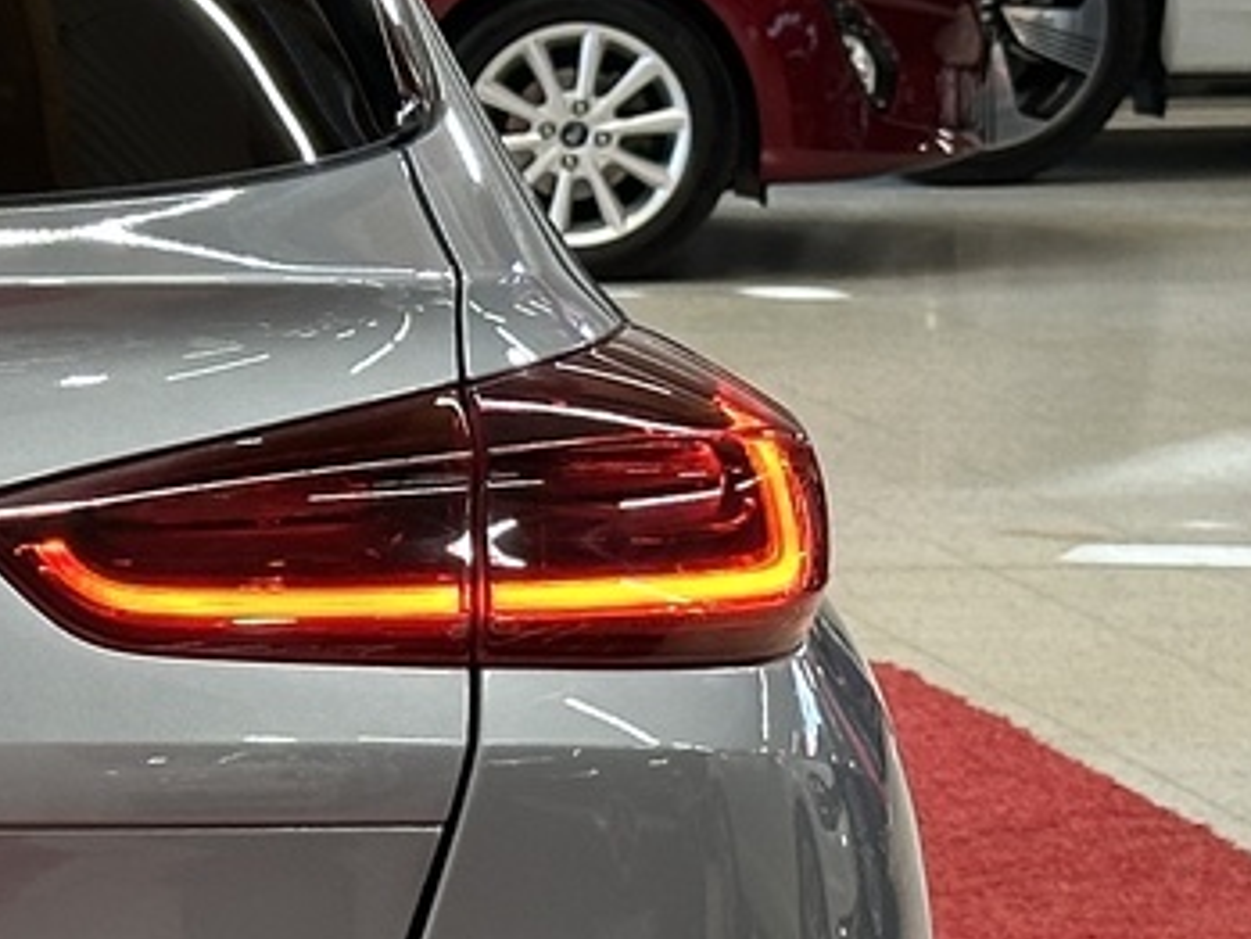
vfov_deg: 7.5
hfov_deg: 9.5
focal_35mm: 198
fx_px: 7158
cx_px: -996
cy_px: 753
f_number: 1.78
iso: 80
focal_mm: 6.86
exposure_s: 1/121
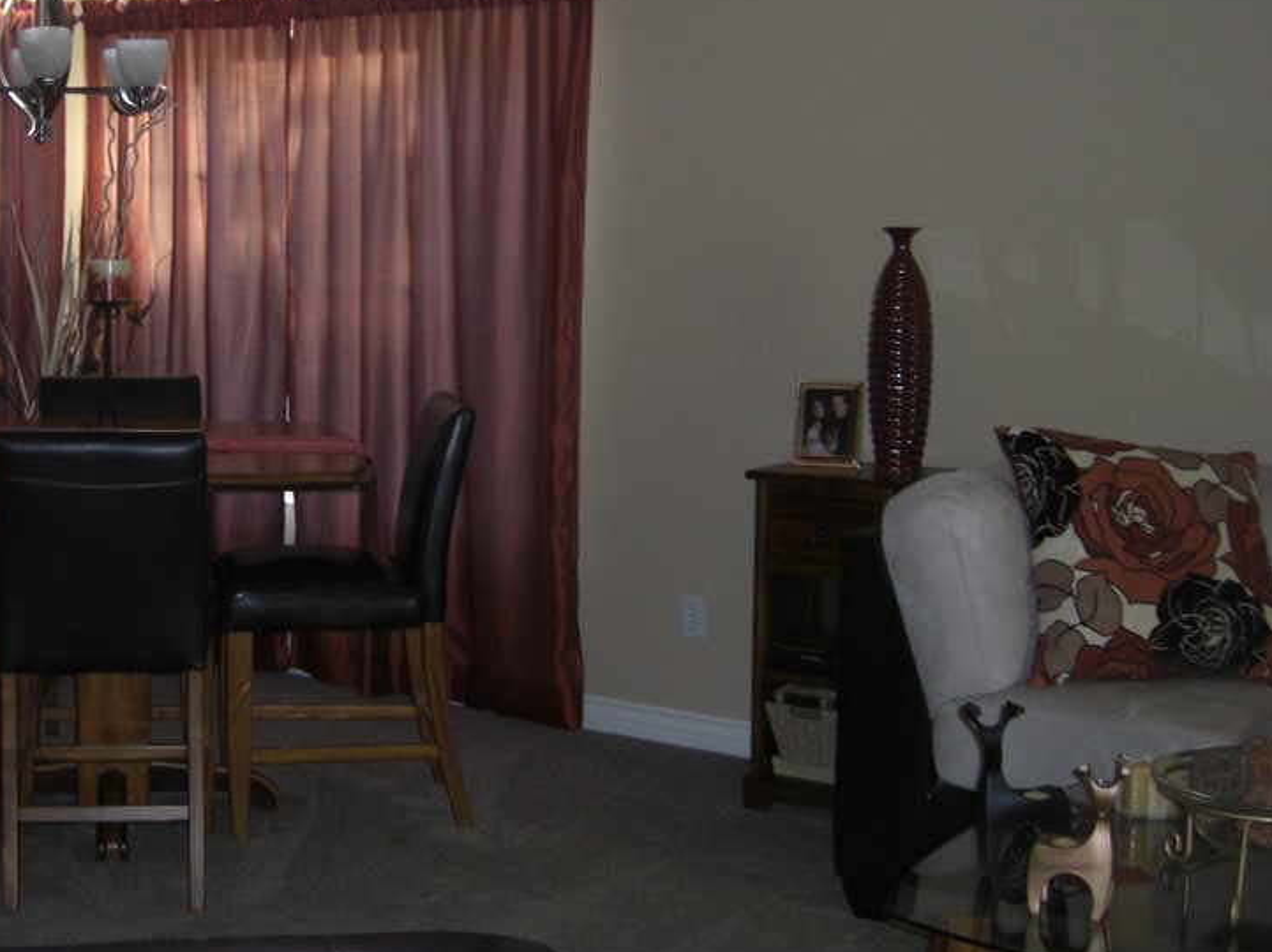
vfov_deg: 26.9
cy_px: 354
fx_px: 1983
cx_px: 406
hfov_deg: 35.2
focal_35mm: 54
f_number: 2.8
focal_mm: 7.9
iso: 200
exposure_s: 1/60
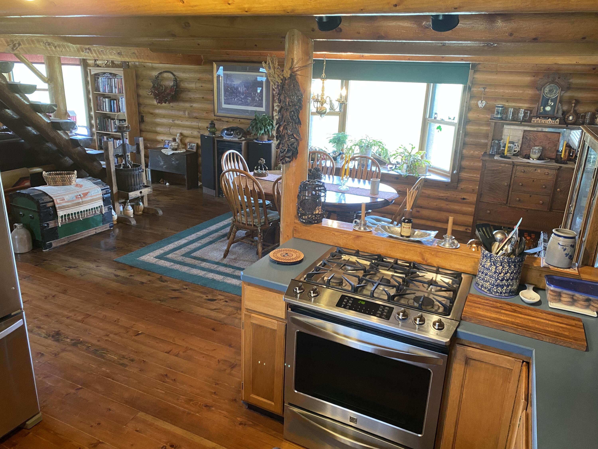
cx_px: 299
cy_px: 224
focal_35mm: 26
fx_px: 449
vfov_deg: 53.1
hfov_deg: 67.3
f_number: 1.8
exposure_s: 1/60
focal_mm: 4.25
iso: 250
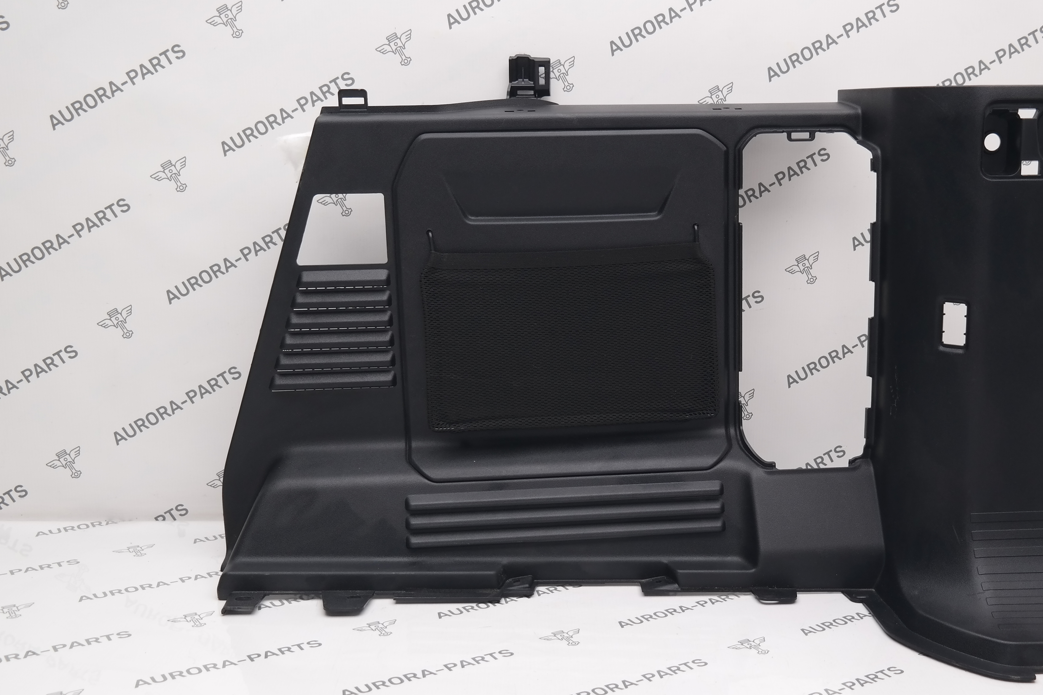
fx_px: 1217
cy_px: 376
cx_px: 663
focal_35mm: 42
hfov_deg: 45.9
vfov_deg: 31.9
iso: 100
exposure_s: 1/80
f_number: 3.5
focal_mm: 18
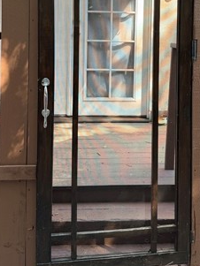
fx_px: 393
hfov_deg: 28.5
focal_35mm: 51
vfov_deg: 36.1
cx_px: 115
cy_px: 49
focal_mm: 6.76
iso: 125
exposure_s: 1/201
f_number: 1.78
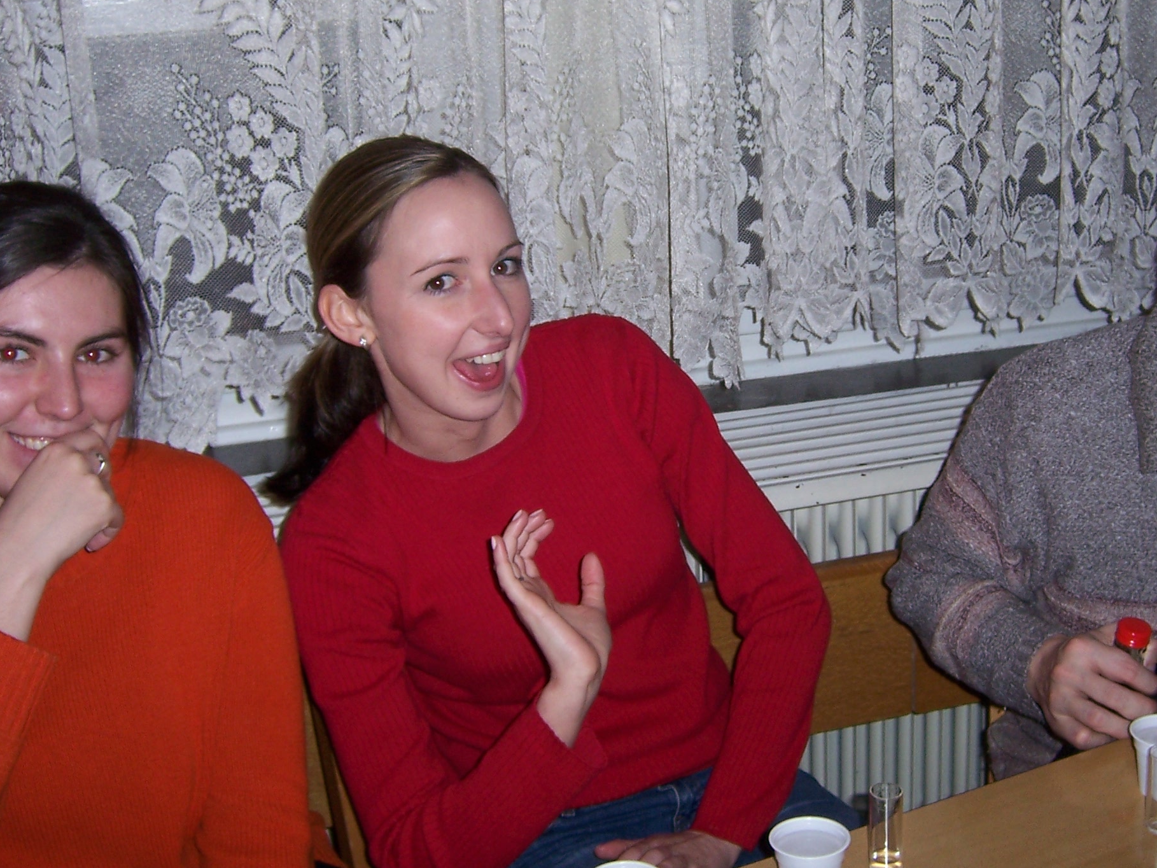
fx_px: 1705
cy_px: 342
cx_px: 699
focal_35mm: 51
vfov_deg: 28.5
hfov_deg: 37.3
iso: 80
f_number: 2.8
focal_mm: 6.2
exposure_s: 1/60
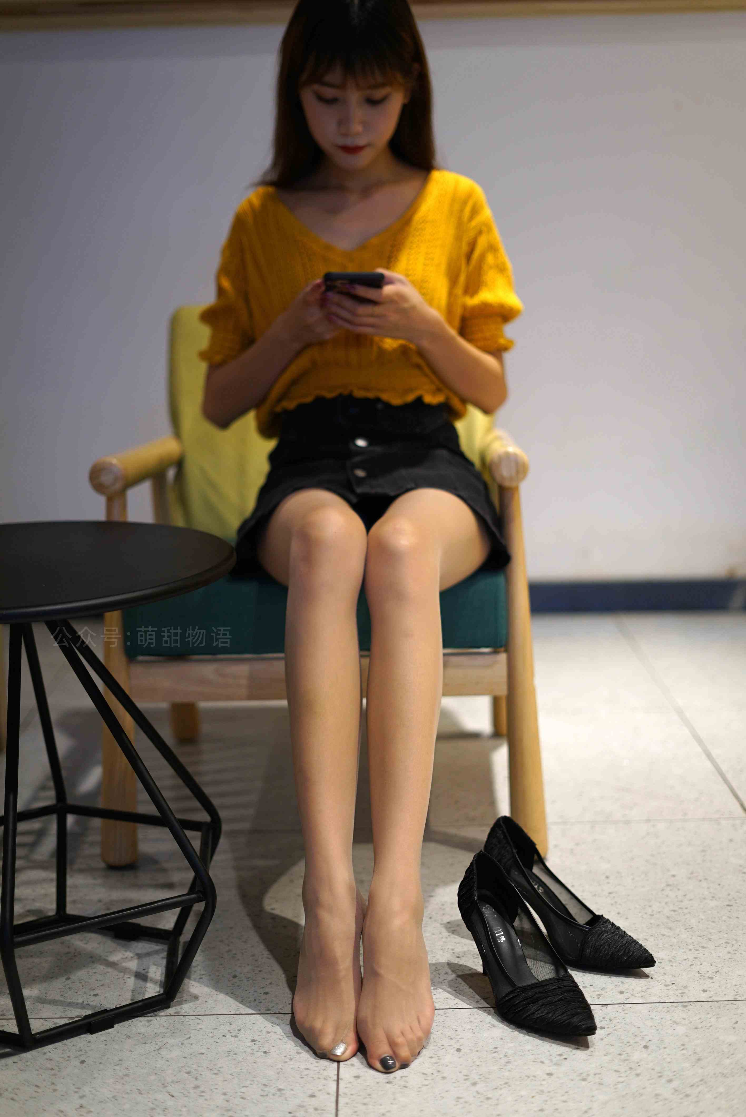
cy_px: 558
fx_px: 1552
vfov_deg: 39.6
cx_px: 373
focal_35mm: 50
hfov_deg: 27.0
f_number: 1.8
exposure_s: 1/200
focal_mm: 50
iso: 200
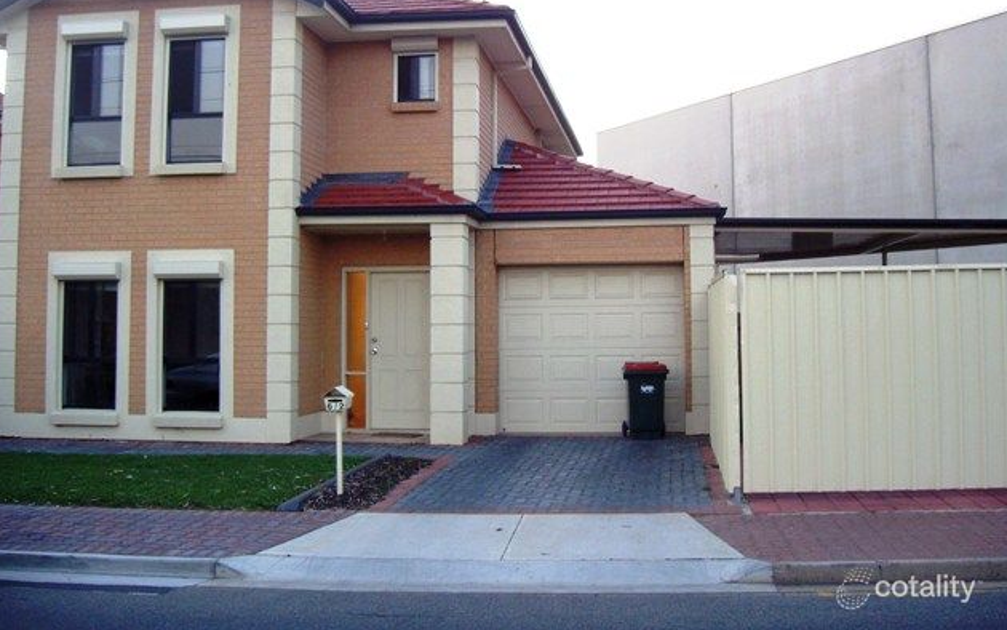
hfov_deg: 47.2
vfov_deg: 30.5
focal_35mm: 42
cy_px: 249
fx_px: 1153
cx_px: 499
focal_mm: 8
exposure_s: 1/60
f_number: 2.8
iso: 200
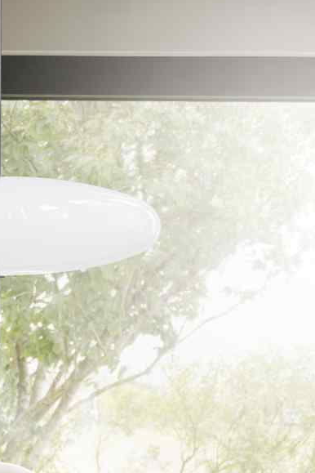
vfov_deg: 17.2
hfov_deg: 12.0
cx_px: 169
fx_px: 1496
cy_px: 546
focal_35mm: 114
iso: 125
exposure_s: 1/10
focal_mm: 33
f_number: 5
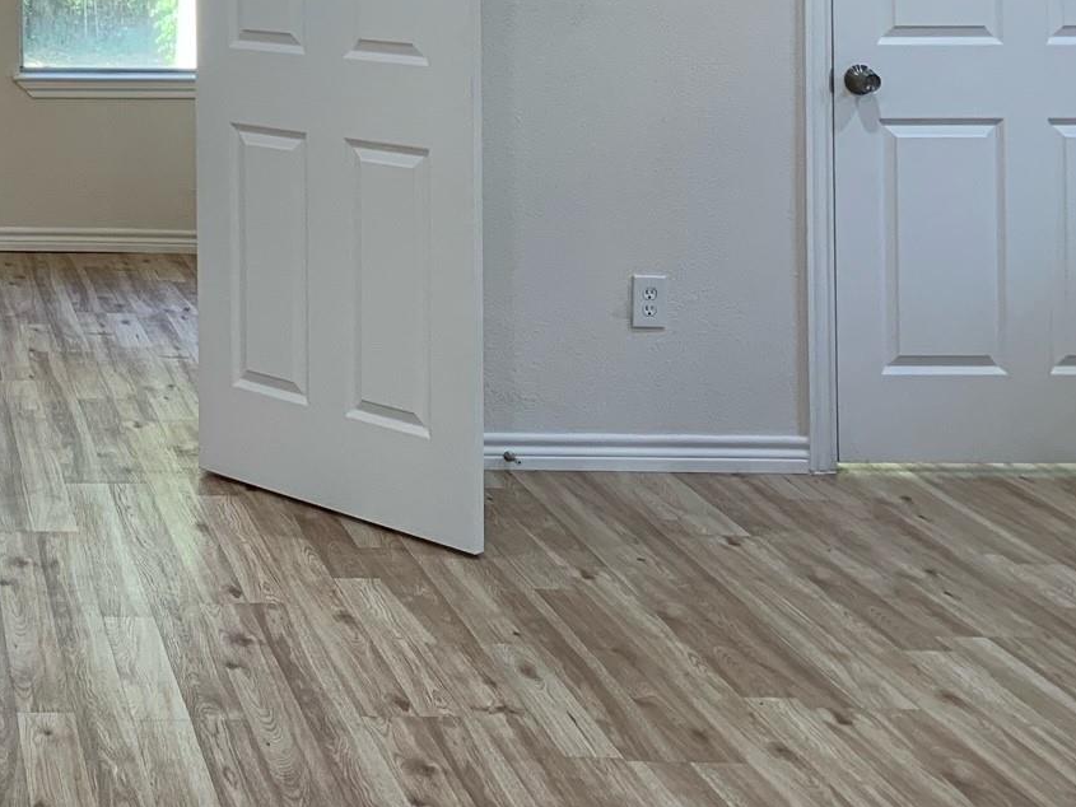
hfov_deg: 28.0
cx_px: -148
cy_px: -143
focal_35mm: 62
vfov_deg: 22.0
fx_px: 1927
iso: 64
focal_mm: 4.25
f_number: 1.8
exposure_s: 1/120
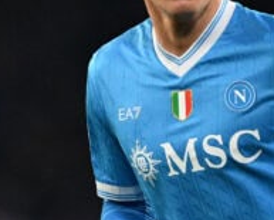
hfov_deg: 0.8
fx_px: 18980
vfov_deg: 0.7
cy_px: 167
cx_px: 163
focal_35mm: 2337
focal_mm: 560
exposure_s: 1/2000
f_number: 4
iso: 5000
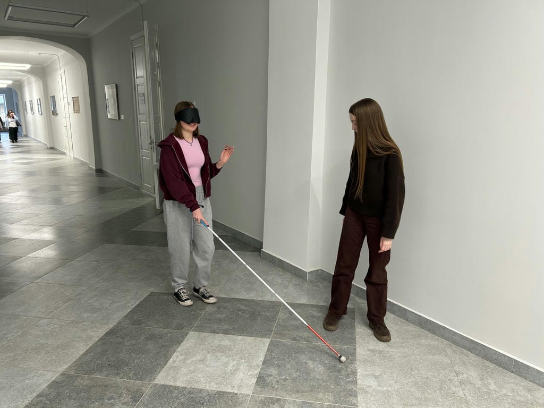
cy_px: 204
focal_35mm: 26
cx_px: 272
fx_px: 409
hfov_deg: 67.3
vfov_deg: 53.1
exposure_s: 1/50
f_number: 1.5
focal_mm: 5.7
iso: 64
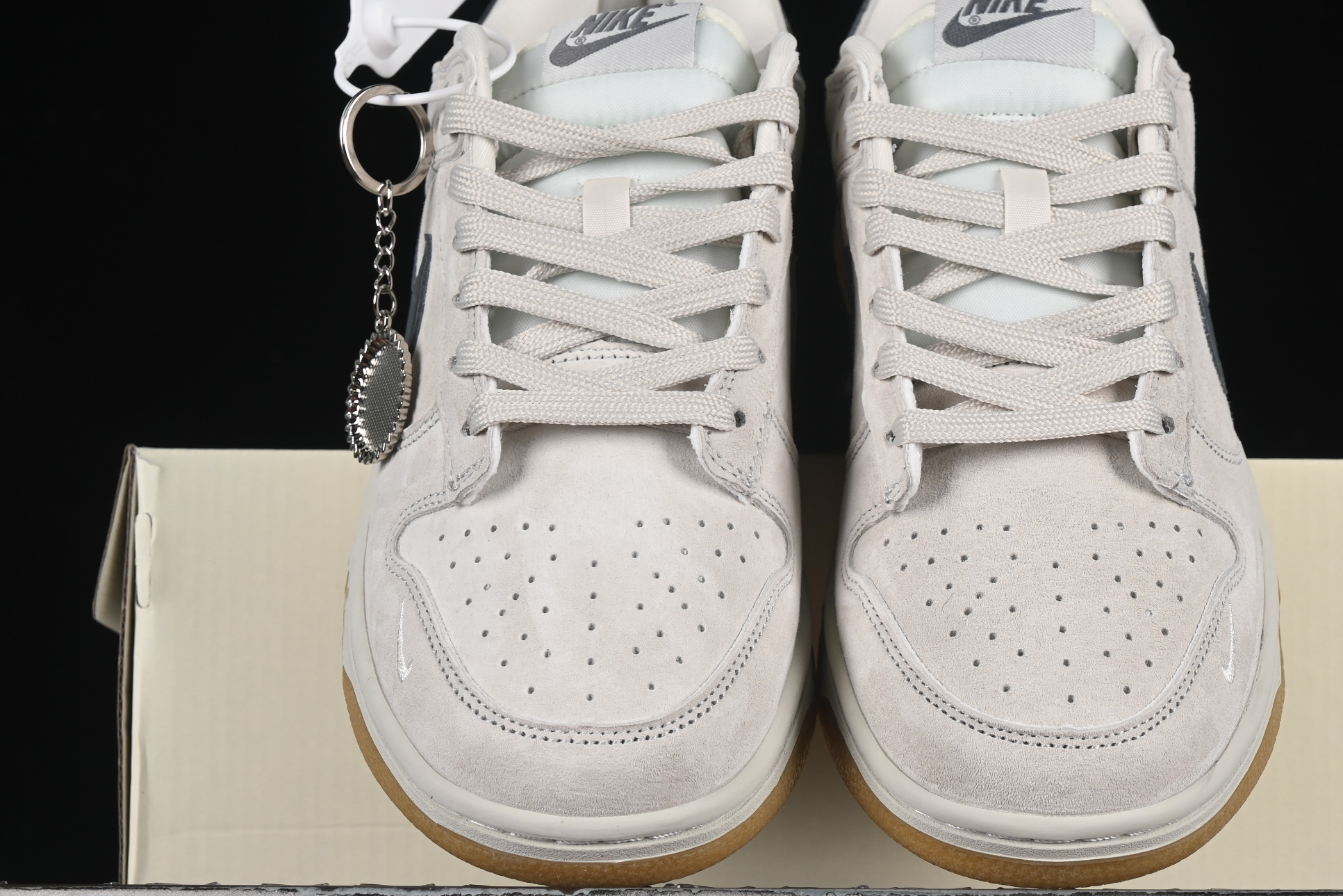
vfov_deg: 12.7
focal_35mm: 108
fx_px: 4029
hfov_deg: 18.9
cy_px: 489
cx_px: 827
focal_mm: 50
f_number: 8
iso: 160
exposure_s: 1/80
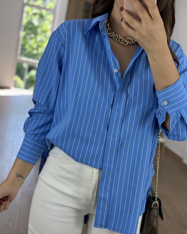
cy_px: 119
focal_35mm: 51
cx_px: 94
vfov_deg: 36.7
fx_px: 353
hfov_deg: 29.7
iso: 80
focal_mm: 6.86
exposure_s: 1/361
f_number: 1.78
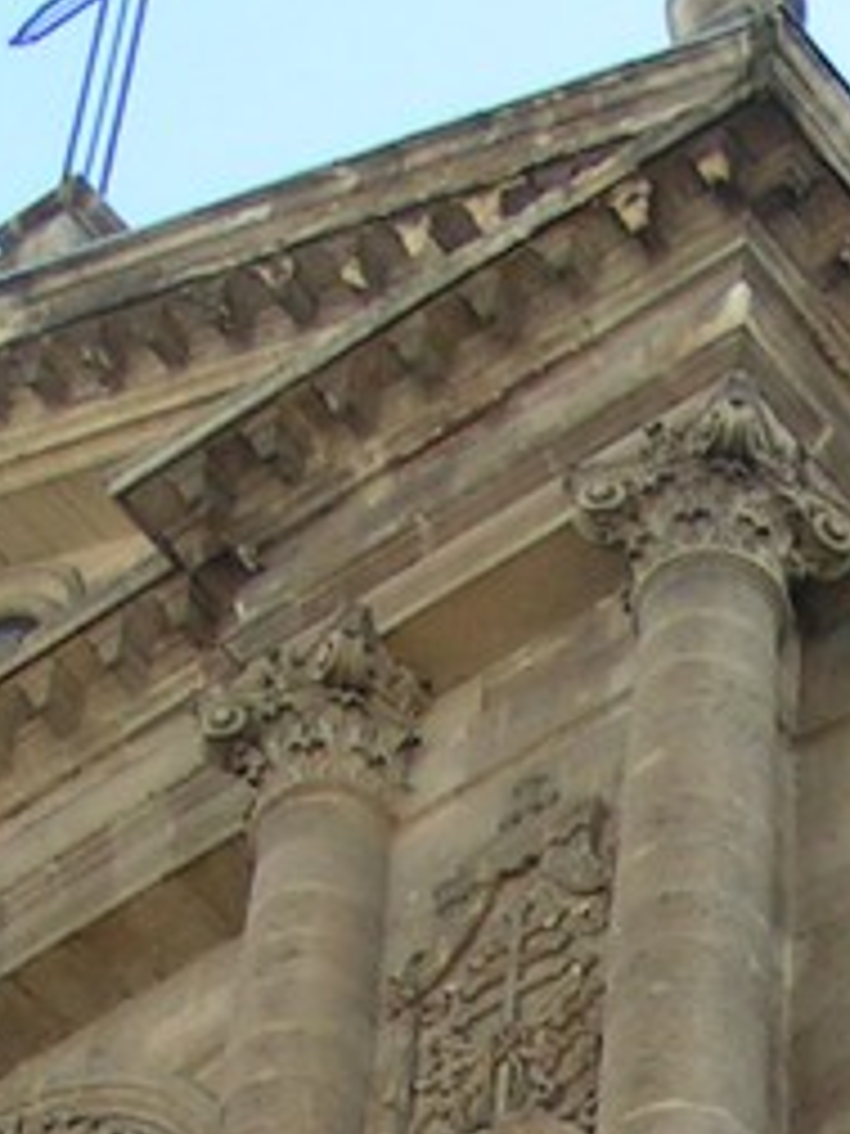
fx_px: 5271
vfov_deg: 11.6
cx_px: 1052
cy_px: 1888
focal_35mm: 161
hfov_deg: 9.1
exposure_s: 1/200
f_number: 5
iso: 50
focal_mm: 5.8
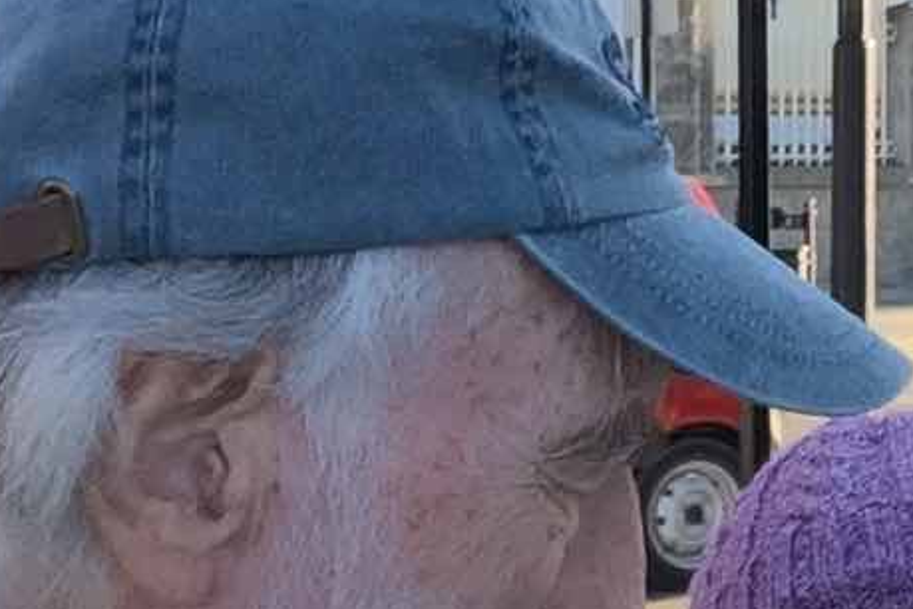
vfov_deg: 15.0
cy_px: 48
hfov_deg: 22.0
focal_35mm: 90
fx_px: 2282
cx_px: 865
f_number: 2.2
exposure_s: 1/179
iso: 32
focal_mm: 2.65
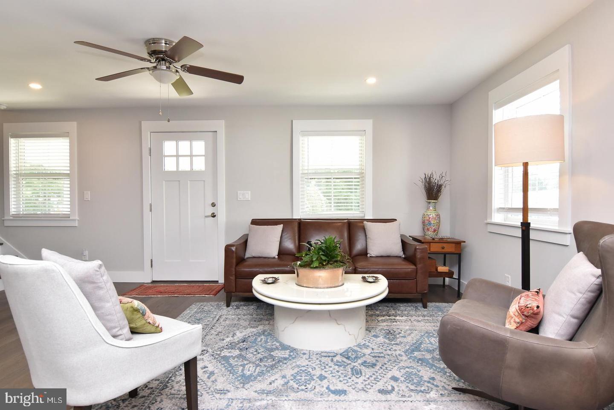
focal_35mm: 18
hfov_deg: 90.0
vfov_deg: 67.5
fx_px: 307
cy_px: 205
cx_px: 307
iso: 800
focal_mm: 12
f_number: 8
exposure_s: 1/50
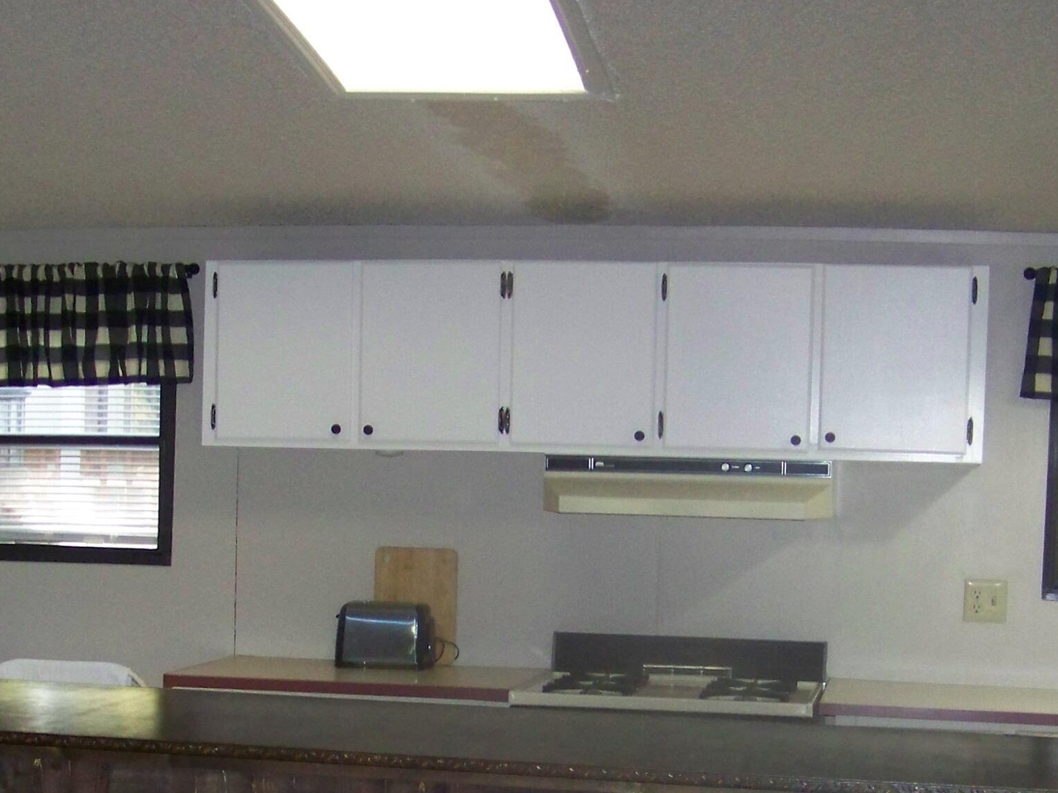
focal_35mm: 71
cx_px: 408
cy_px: 717
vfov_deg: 20.3
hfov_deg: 27.3
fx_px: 2170
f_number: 2.8
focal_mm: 5.85
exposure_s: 1/30
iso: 200
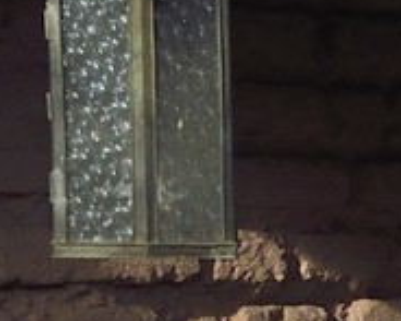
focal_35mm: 343
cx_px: 1737
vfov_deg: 4.5
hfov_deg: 4.9
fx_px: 4069
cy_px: 502
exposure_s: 1/320
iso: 800
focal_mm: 42
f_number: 10
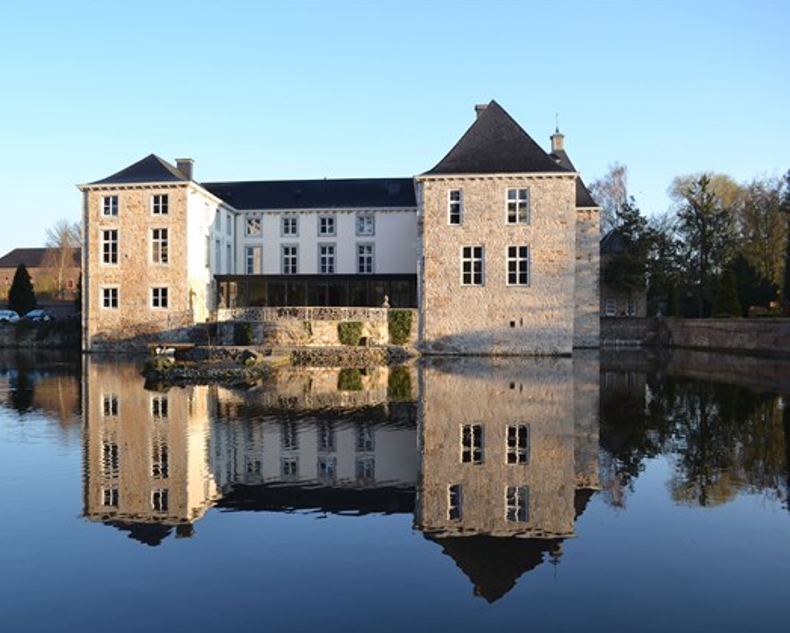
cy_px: 320
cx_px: 320
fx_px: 725
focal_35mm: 31
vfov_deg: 47.1
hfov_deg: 56.8
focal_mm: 18
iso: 110
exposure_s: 1/125
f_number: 5.6
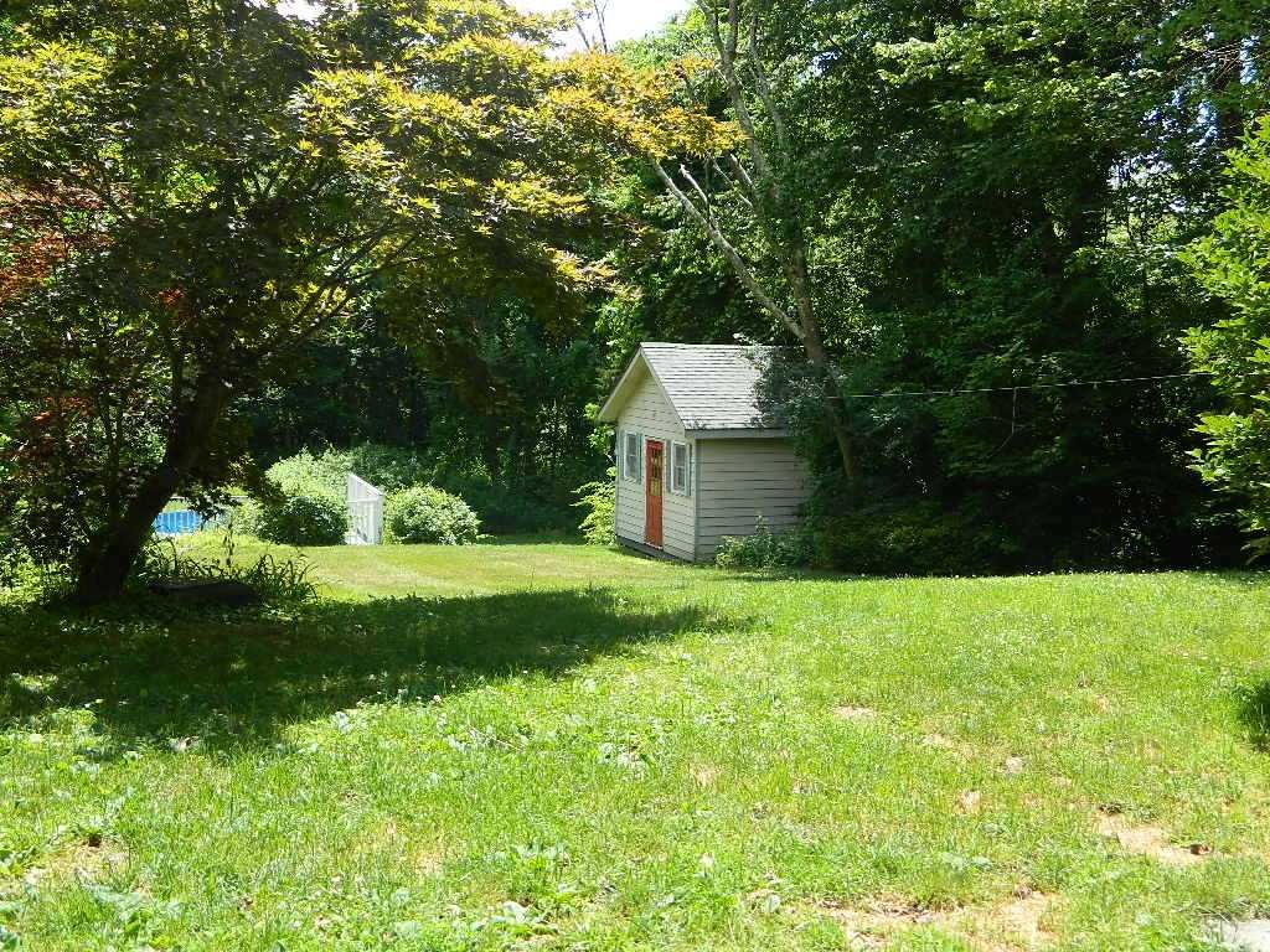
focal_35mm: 41
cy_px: 476
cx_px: 635
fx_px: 1504
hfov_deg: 45.8
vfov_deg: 35.1
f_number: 3.5
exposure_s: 1/250
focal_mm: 7.3
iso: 80
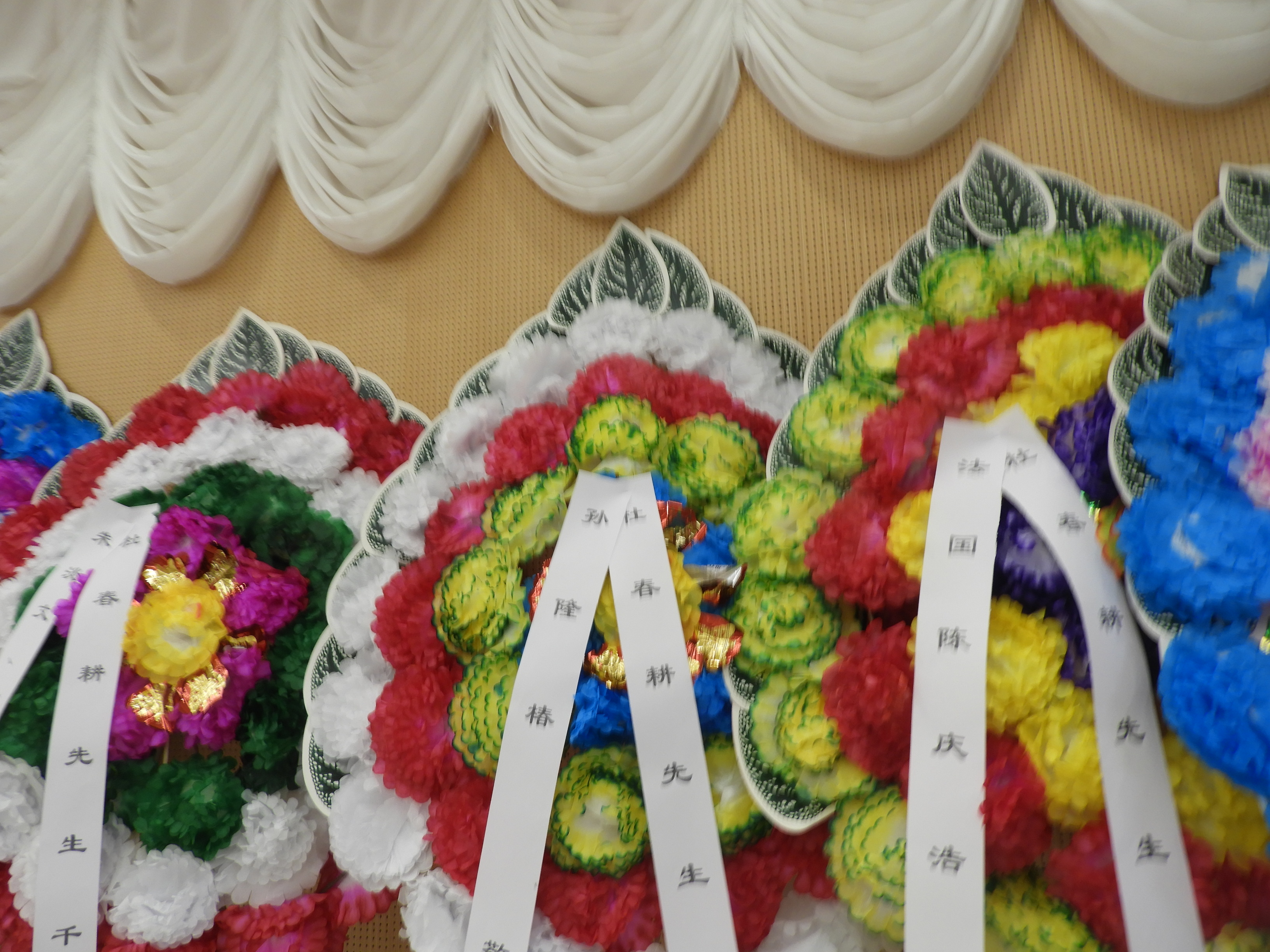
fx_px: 881
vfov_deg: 56.8
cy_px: 476
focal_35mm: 24
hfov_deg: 71.6
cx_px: 635
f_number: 3.3
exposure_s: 1/30
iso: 100
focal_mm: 4.3
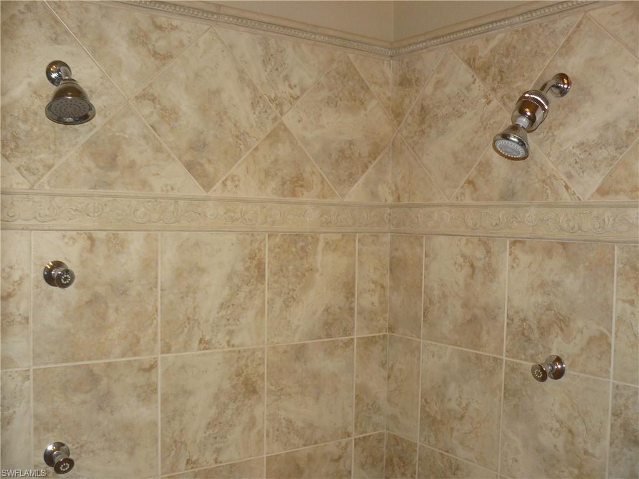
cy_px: 240
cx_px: 320
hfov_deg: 51.4
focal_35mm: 36
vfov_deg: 39.7
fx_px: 665
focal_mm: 6
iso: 100
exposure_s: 1/30
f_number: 2.8
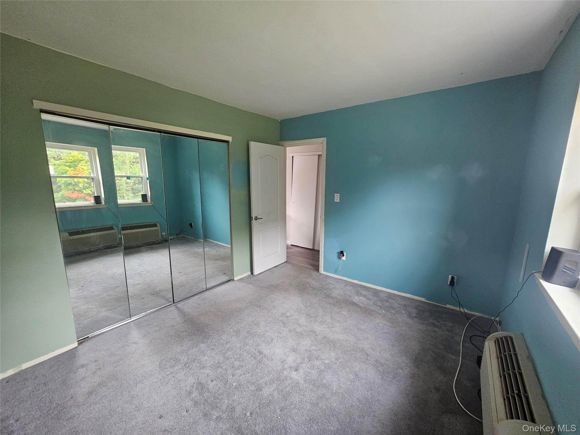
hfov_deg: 106.2
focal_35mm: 13
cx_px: 290
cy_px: 218
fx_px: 218
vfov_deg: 89.9
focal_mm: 2.2
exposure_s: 1/60
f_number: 2.2
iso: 250
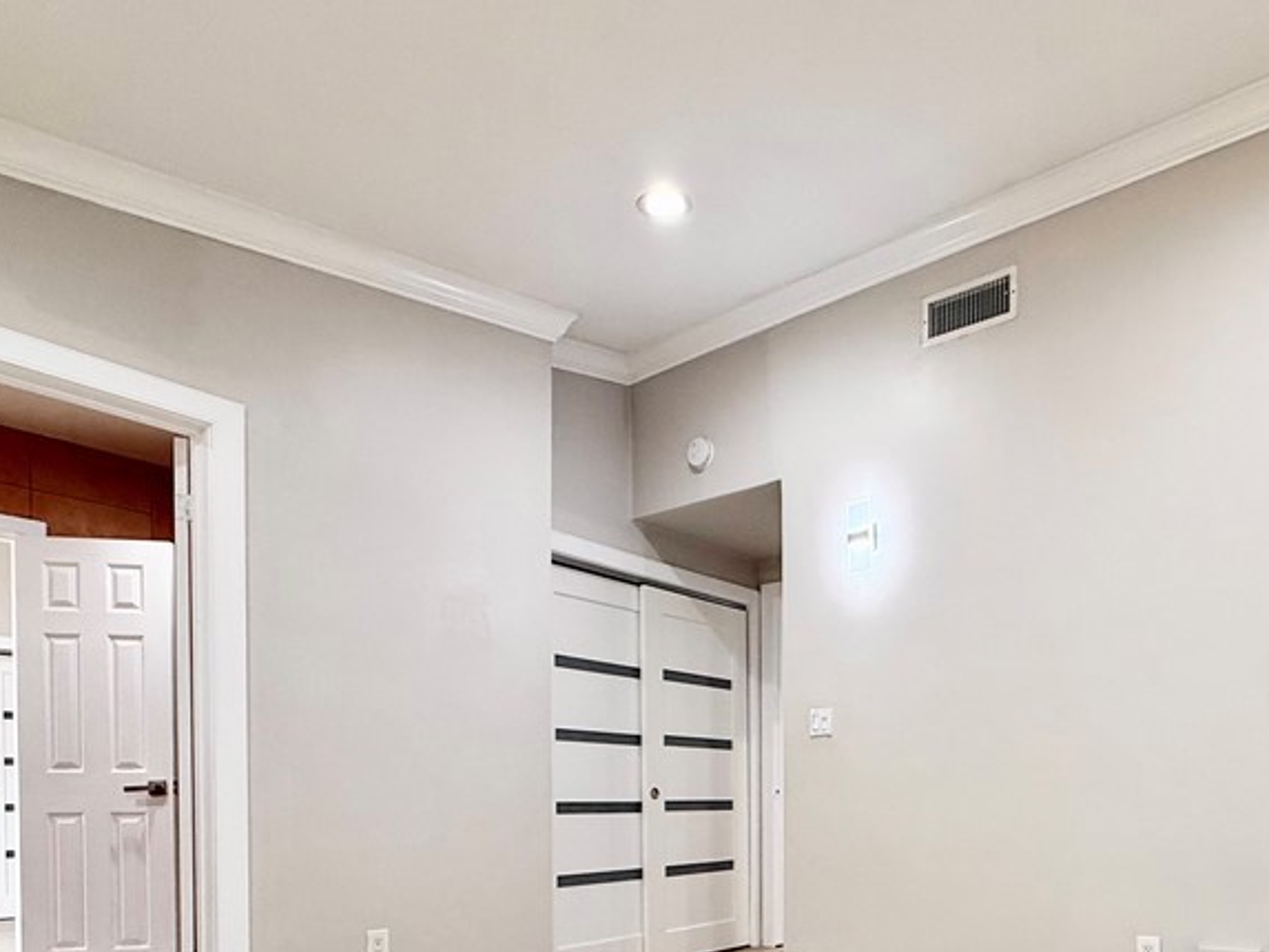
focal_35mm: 25
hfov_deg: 67.6
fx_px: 917
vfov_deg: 50.2
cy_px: 815
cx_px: 837
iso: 160
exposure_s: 1/120
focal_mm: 2.22
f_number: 2.2
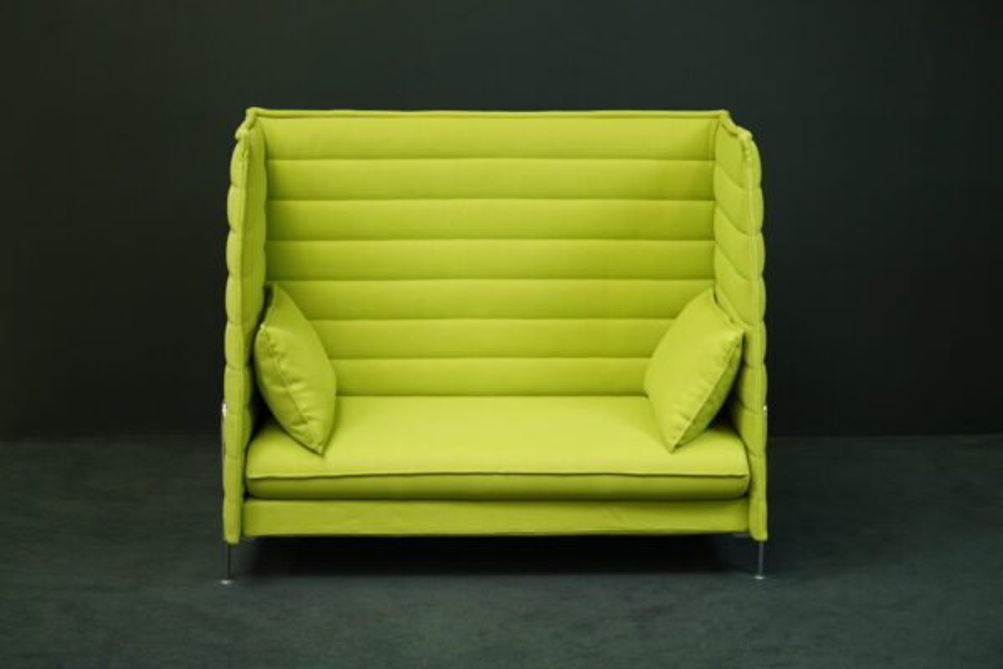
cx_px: 502
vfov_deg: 19.5
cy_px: 334
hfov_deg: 28.8
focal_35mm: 70
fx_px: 1950
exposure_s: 1/320
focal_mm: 70
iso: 5000
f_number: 7.1
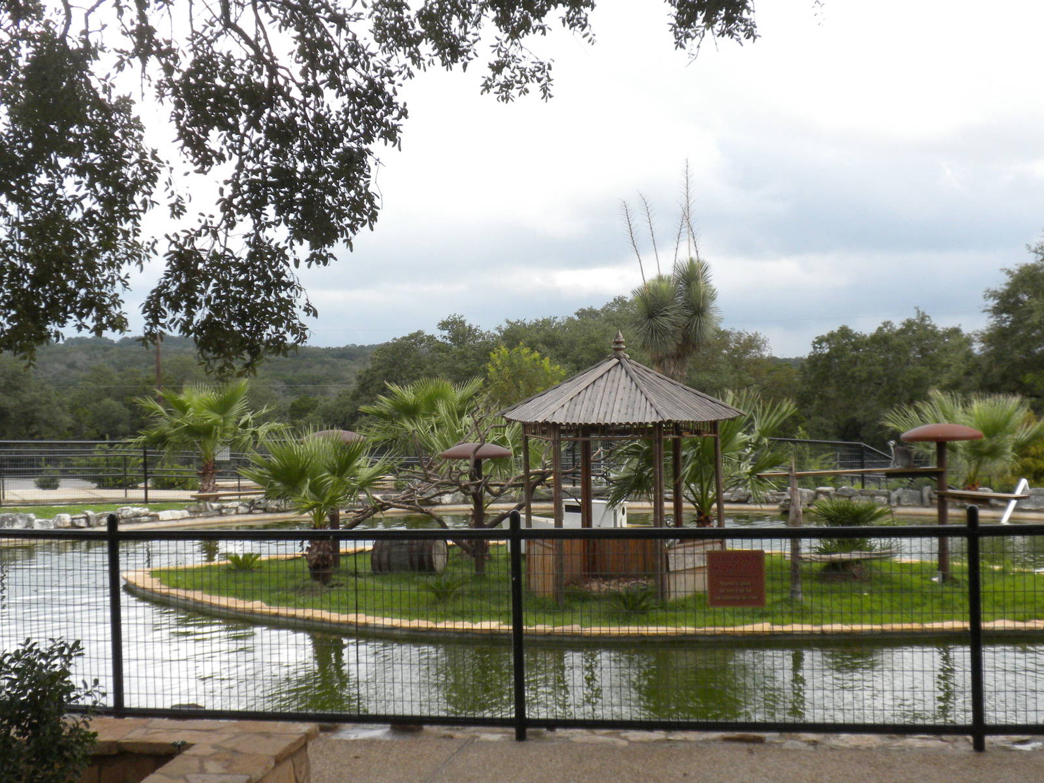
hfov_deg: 36.8
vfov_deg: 28.0
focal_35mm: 52
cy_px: 392
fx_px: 1568
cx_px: 522
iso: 163
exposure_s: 1/624
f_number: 4.3
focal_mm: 9.1
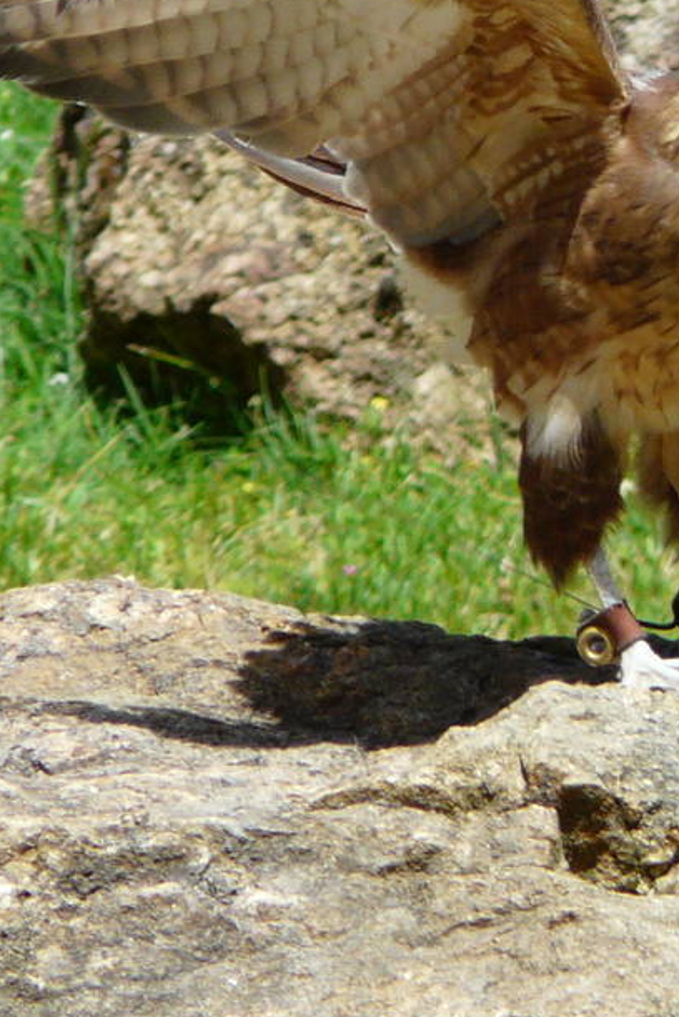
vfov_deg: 1.5
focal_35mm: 1372
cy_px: 95
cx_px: 503
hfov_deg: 1.0
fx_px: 38769
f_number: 5.6
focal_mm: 82.8
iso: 100
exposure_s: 1/320
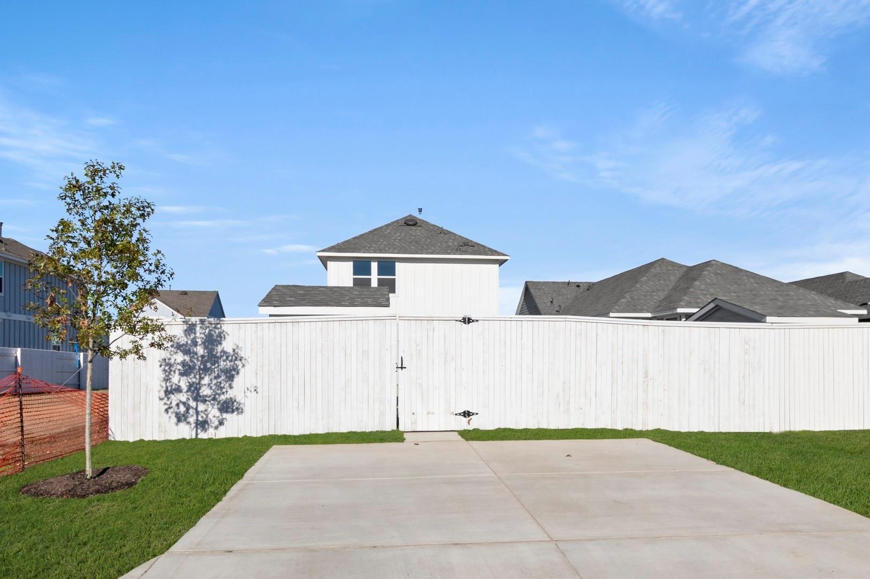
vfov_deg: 59.4
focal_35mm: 21
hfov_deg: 81.2
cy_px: 290
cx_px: 435
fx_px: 507
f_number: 8
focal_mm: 14
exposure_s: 1/1000
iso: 400
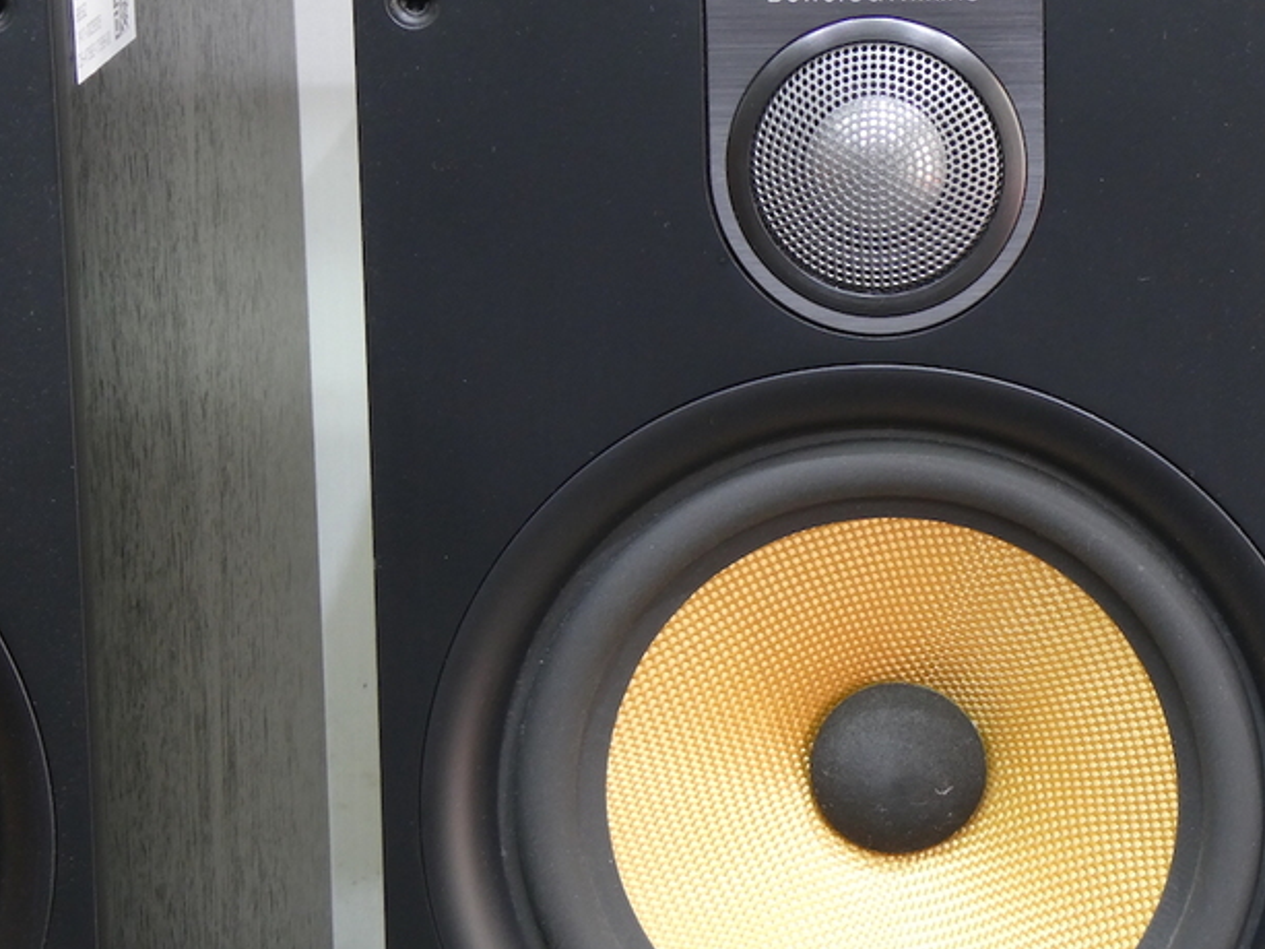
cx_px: 846
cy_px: 633
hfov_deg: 14.0
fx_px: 5154
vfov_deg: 10.5
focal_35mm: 141
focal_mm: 16.1
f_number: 4.9
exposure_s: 1/5
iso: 200
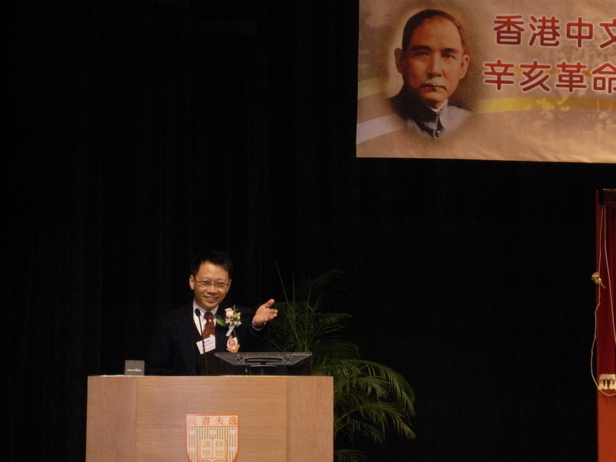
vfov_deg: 14.5
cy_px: 231
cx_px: 308
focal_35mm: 102
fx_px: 1815
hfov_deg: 19.3
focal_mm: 21.6
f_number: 5.9
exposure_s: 1/60
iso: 640
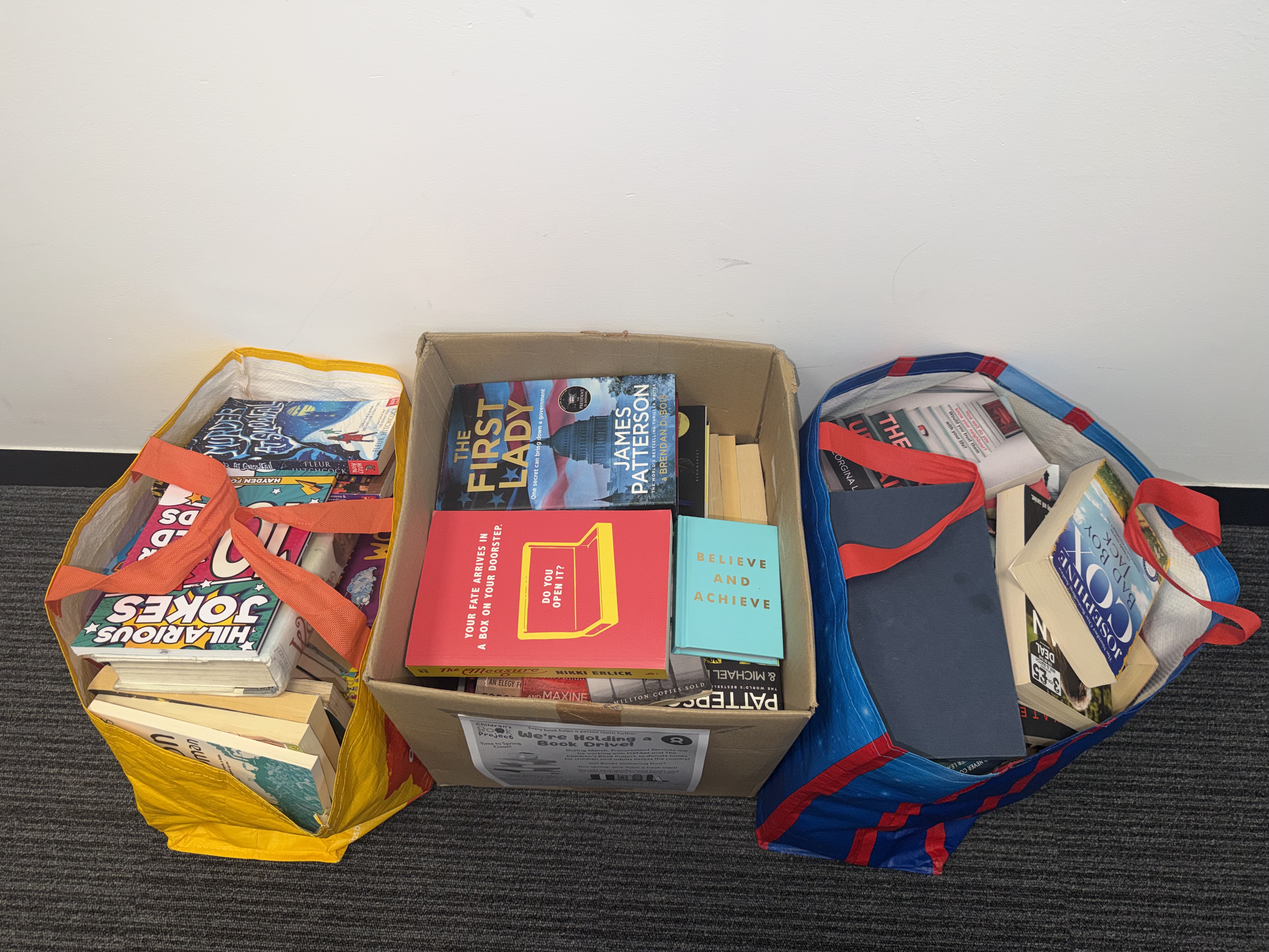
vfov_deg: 56.8
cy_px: 476
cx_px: 634
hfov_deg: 71.6
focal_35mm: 24
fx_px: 880
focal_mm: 6.76
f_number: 1.78
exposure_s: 1/140
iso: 50
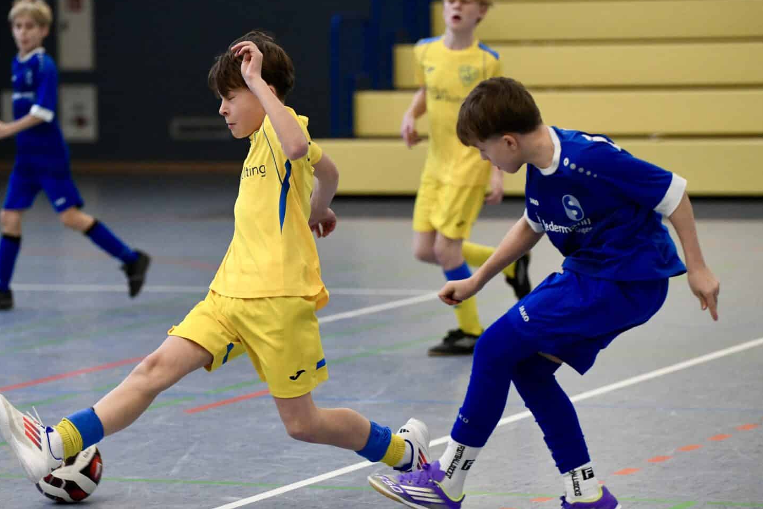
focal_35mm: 173
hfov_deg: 11.9
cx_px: 360
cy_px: 270
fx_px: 3667
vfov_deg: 7.9
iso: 5000
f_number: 2.8
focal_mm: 122
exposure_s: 1/1250
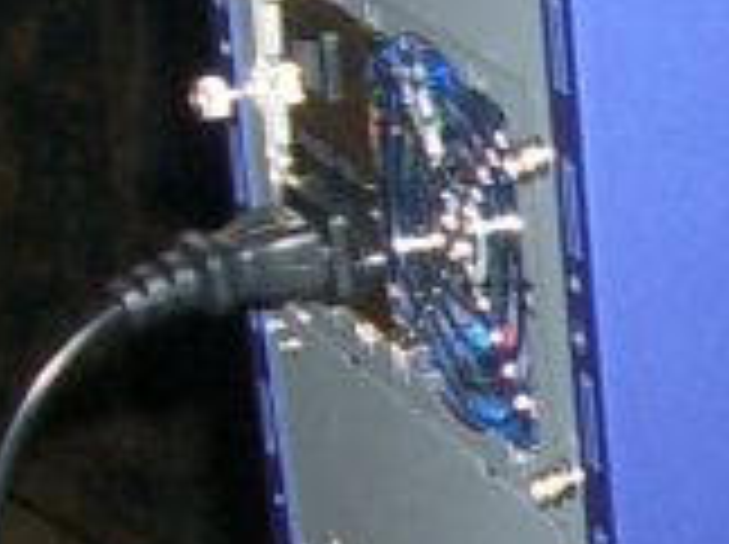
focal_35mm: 173
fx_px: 3638
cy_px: 513
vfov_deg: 8.5
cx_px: 1238
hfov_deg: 10.8
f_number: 2.6
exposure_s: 1/40
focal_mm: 5.8
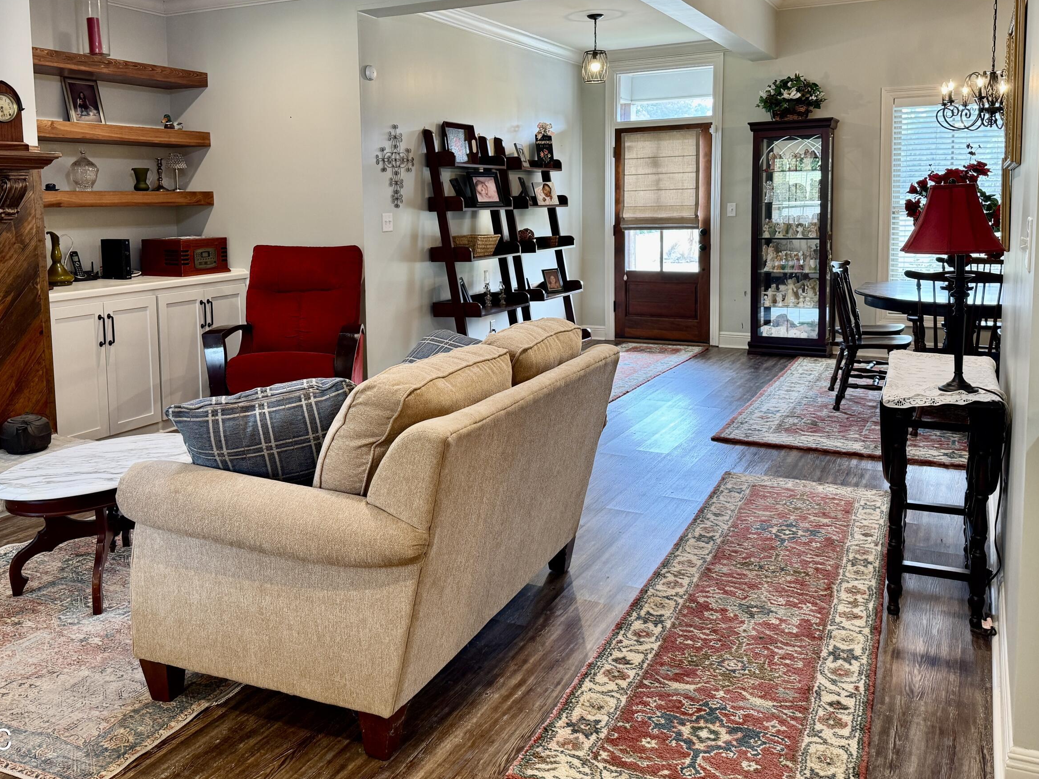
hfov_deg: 58.3
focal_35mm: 31
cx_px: 476
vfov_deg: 45.0
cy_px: 283
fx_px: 930
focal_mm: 6.76
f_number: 1.78
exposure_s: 1/60
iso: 160
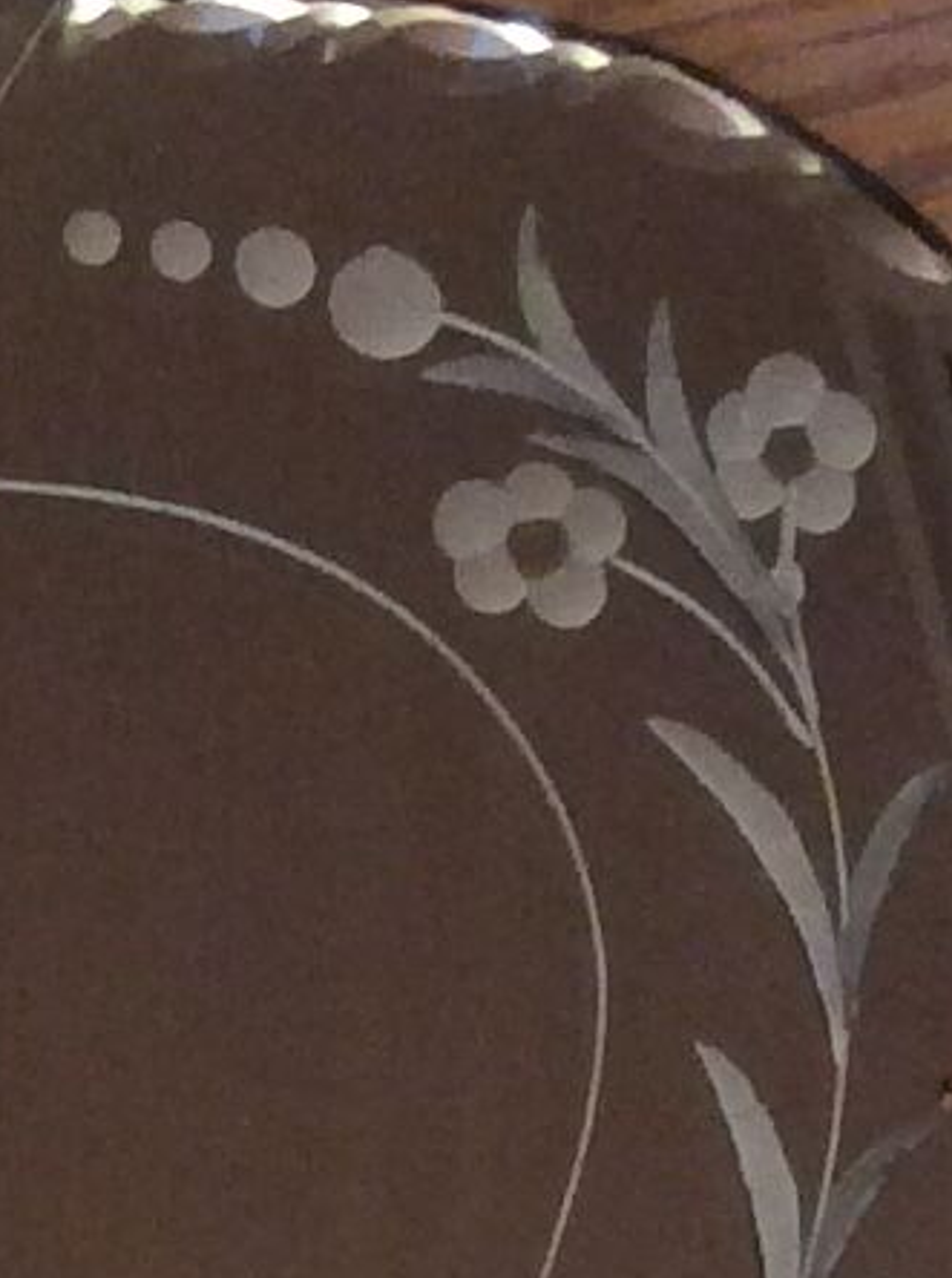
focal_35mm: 187
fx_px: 6884
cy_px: 2553
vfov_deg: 9.8
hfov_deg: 7.6
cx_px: -929
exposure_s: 1/25
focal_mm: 3.3
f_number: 2.4
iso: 125
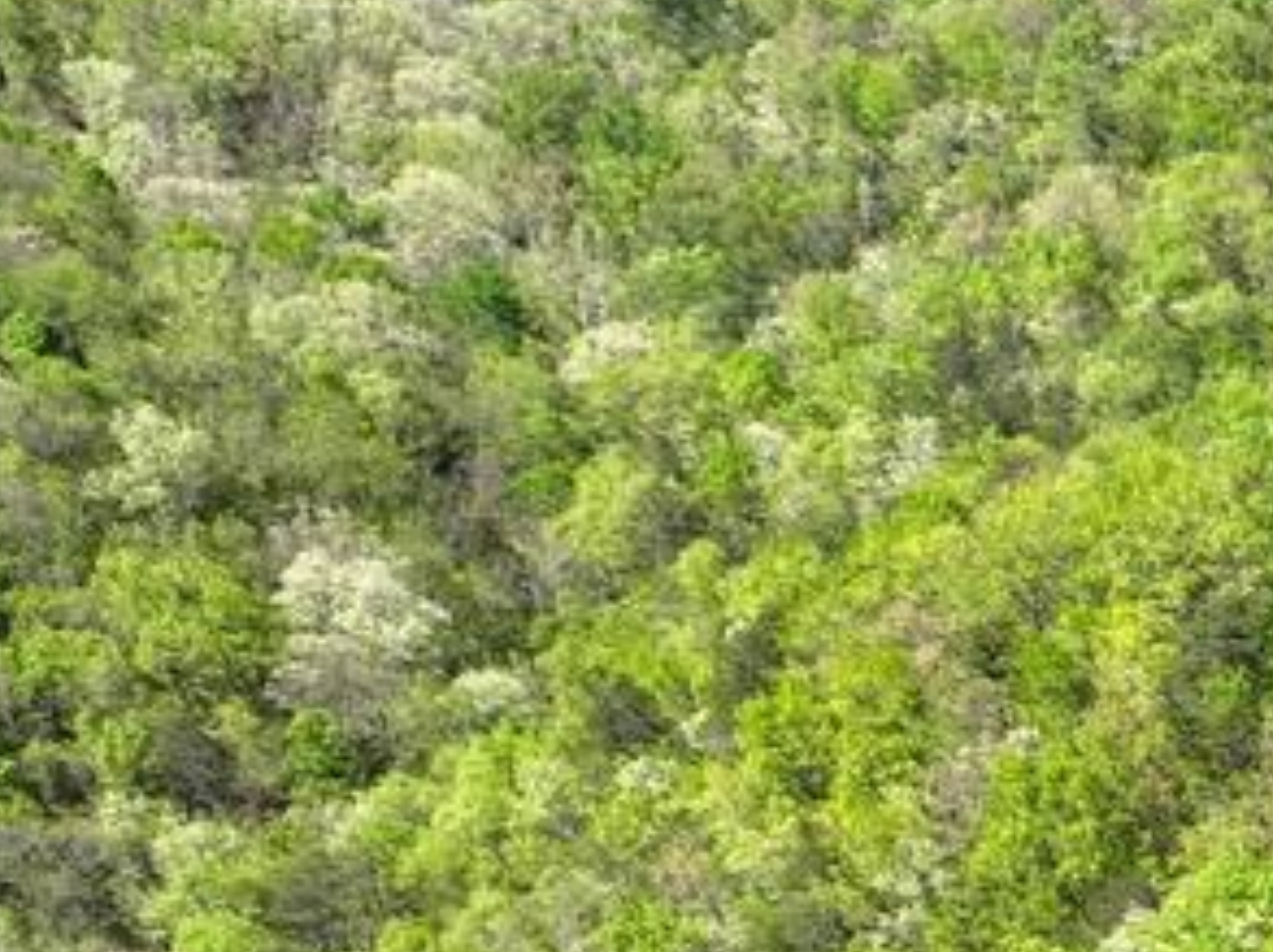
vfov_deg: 11.6
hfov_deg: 13.6
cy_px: 1724
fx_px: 4334
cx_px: 2724
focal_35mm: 118
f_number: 2.8
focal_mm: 12.3
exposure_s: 1/1250
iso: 100
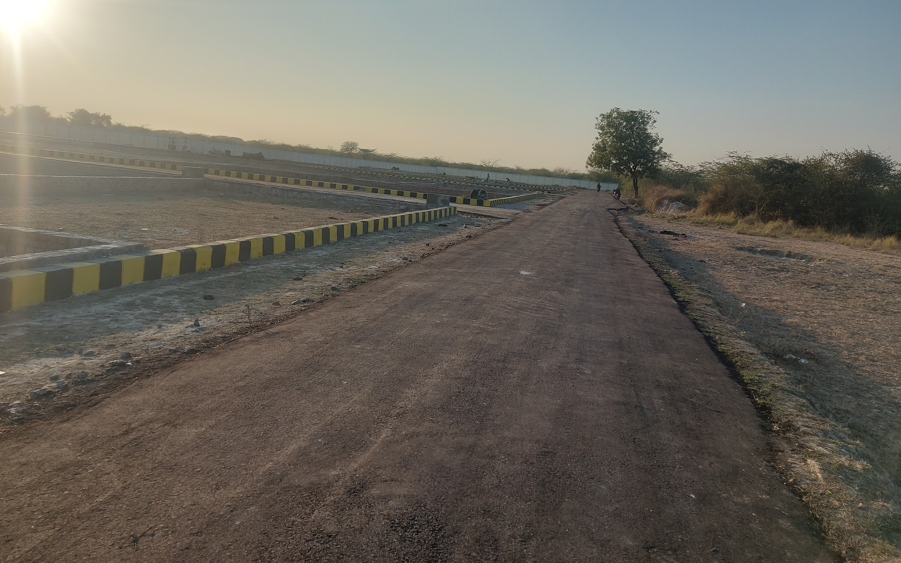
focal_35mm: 26
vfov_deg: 47.5
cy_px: 240
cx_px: 449
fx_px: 638
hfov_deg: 70.4
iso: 32
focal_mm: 5.23
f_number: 1.8
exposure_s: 1/788
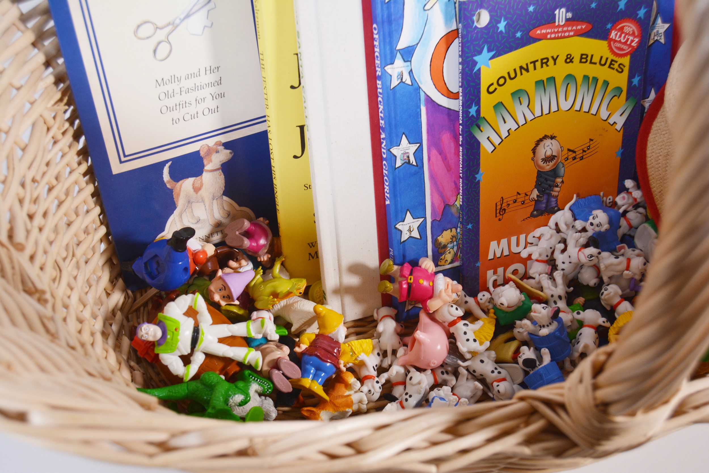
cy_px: 236
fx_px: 768
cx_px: 354
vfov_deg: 34.2
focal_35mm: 39
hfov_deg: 49.6
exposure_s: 1/125
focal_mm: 26
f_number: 5.6
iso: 400
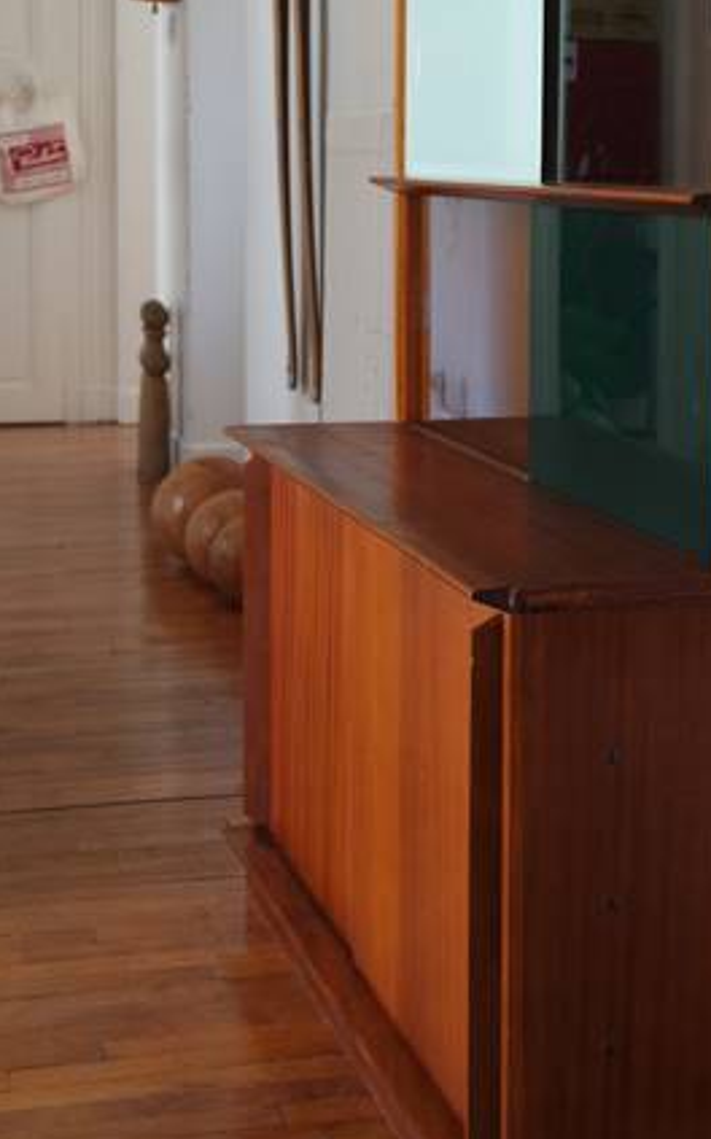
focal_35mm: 74
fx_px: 2297
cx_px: 463
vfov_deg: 27.5
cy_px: 291
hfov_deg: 17.6
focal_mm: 26
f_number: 4
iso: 400
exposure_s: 1/50
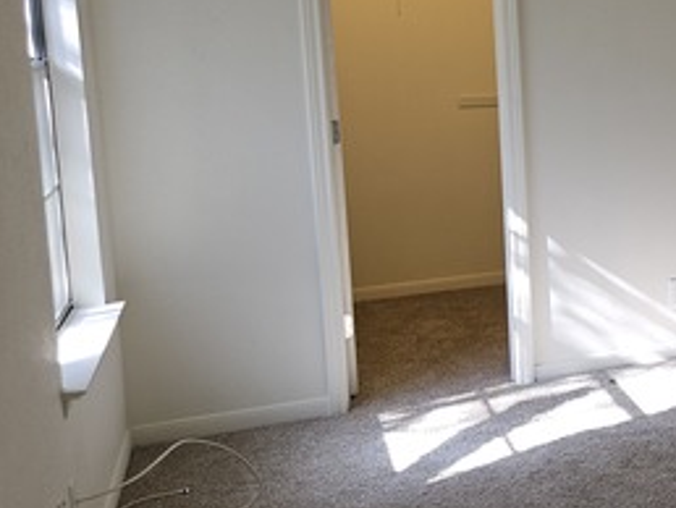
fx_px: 1114
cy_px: 152
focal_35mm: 57
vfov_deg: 25.5
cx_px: 817
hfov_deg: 29.0
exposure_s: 1/60
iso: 25
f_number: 1.8
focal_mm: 5.4
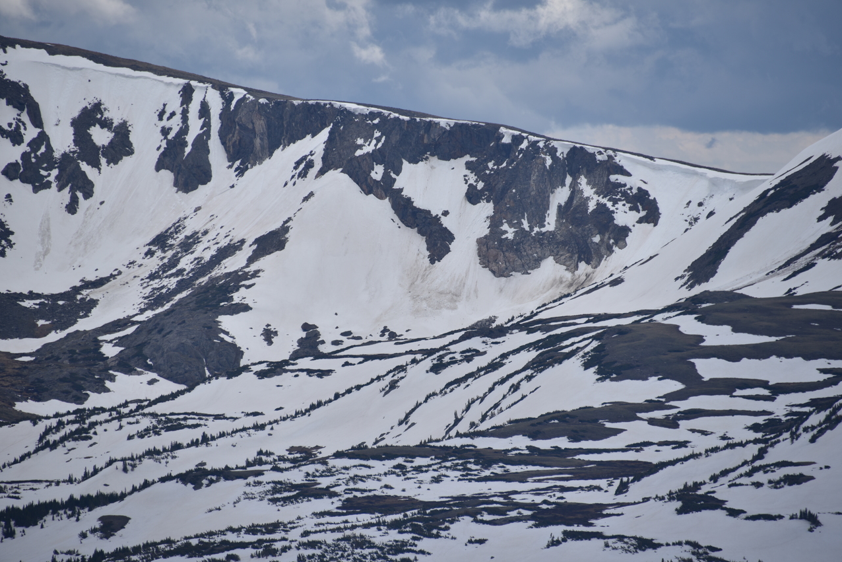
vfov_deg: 4.6
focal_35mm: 301
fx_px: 7040
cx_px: 422
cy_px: 281
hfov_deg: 6.8
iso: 100
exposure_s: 1/640
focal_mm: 300
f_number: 7.1
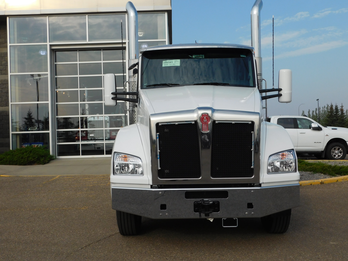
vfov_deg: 36.0
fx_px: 402
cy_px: 130
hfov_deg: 46.8
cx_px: 174
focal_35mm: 40
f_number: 3.6
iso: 125
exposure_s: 1/1250
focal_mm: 7.1
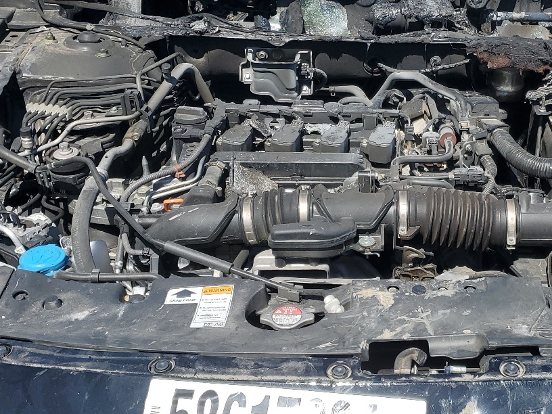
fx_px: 813
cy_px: 238
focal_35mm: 51
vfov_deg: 28.5
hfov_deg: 36.5
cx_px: 425
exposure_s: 1/3333
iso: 50
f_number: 1.5
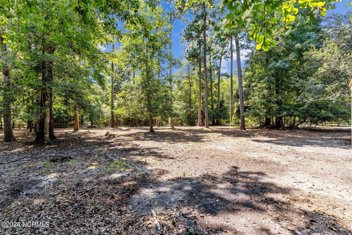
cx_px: 176
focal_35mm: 17
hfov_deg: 93.3
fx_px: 166
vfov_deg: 70.4
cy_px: 118
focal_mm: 17
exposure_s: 1/400
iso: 250
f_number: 5.6
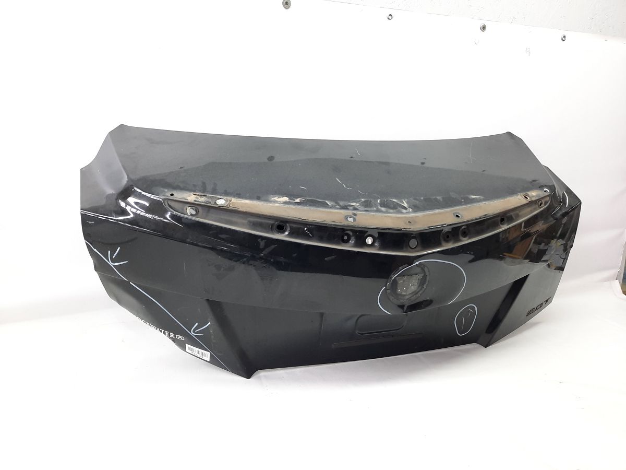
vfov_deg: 54.9
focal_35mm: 25
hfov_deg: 69.4
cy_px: 235
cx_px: 313
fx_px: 452
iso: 125
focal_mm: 4.6
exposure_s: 1/50
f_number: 2
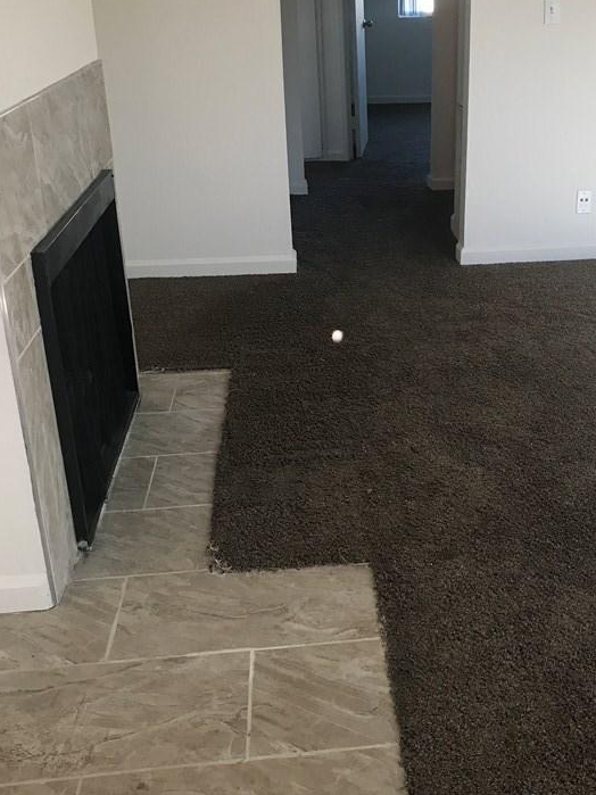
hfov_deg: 34.8
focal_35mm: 41
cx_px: 396
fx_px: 942
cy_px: 350
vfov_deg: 45.7
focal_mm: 3.99
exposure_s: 1/40
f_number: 1.8
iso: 25
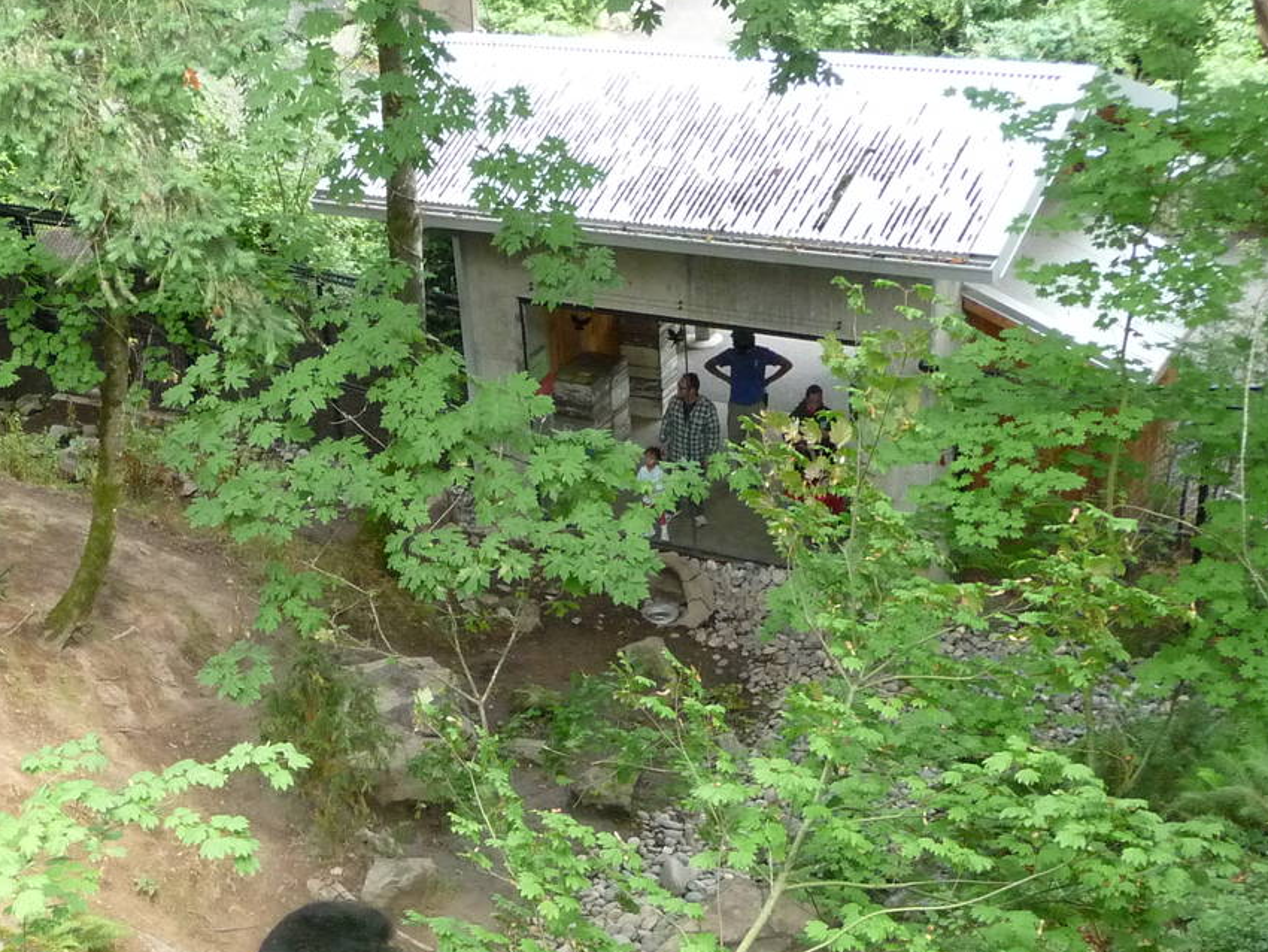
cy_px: 807
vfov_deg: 22.5
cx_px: 260
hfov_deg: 29.6
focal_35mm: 64
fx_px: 2345
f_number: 3.6
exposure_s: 1/100
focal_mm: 5.6
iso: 400
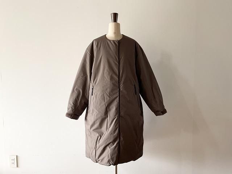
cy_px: 87
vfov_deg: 53.1
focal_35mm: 26
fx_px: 174
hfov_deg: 67.3
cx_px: 116
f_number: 1.6
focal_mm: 4.2
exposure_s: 1/60
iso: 125
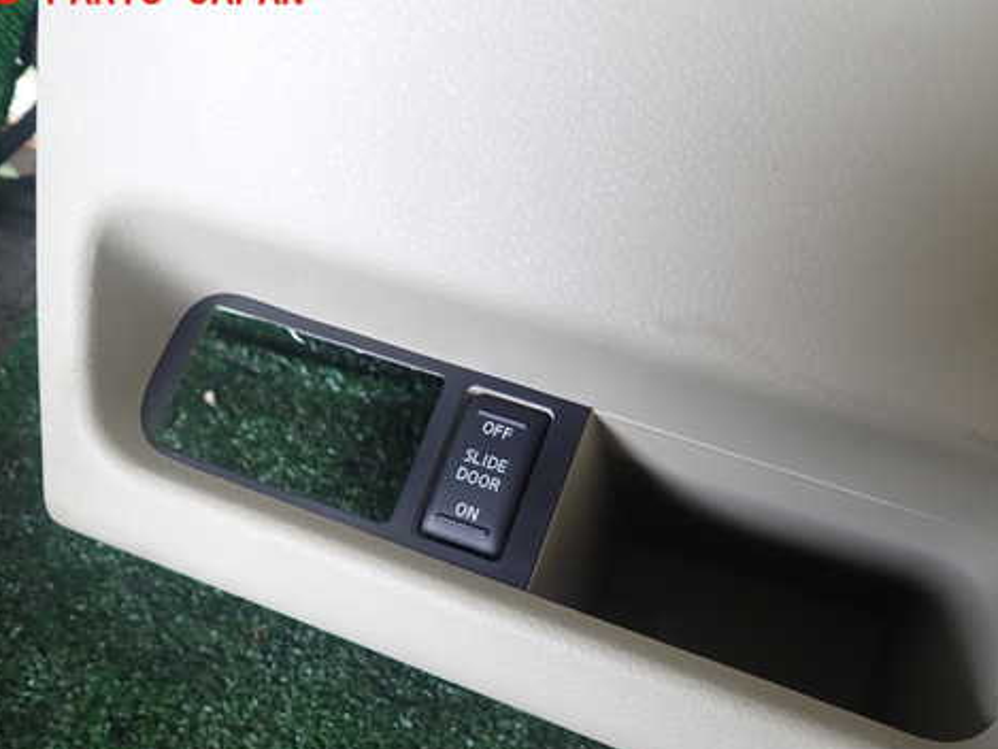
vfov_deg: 44.0
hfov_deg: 56.7
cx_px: 555
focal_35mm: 32
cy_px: 443
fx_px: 923
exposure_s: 1/60
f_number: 2
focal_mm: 4.5
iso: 125
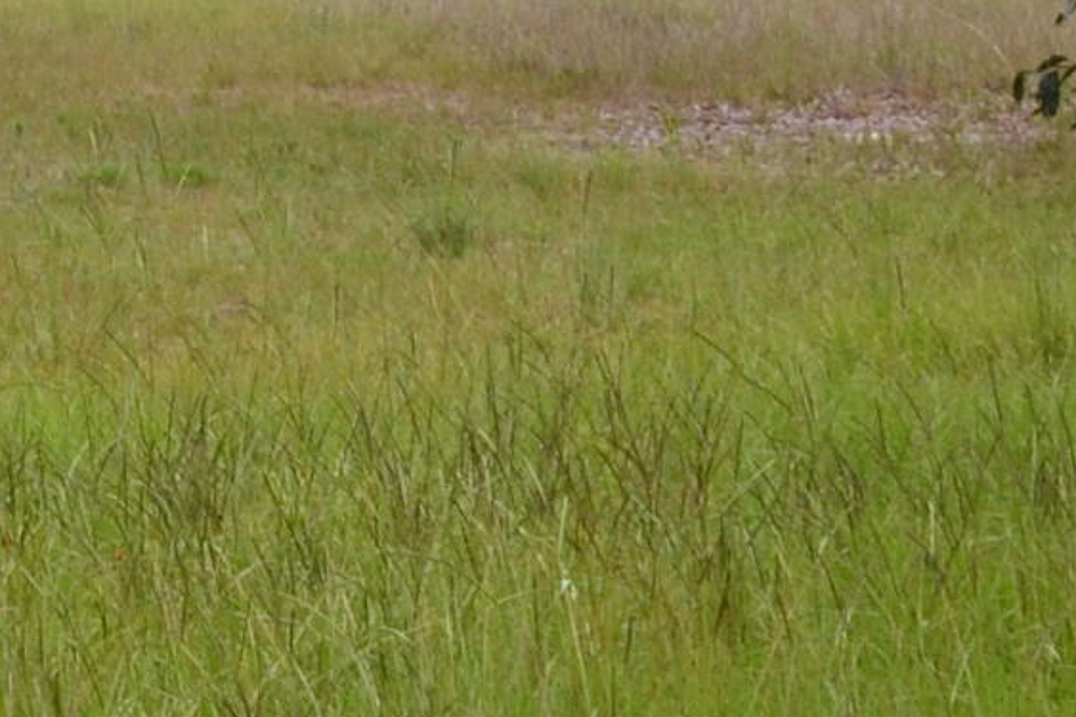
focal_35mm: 208
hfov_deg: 9.2
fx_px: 6215
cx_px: -1130
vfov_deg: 6.6
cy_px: -34
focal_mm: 26
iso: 400
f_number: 9
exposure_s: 1/100
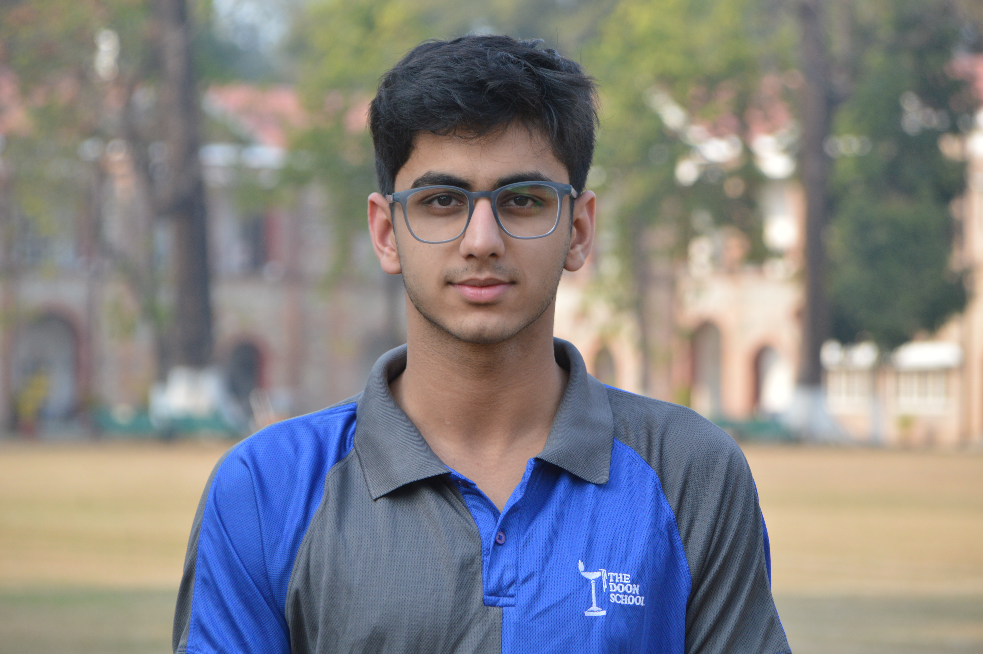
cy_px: 327
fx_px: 5320
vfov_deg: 7.0
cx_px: 492
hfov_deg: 10.6
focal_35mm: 195
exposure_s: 1/160
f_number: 7.1
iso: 200
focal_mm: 130
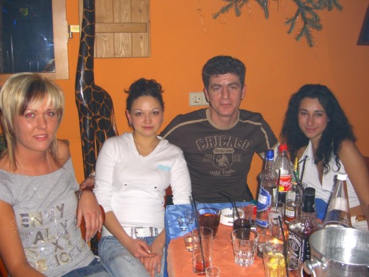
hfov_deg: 49.0
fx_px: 405
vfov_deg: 37.7
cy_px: 138
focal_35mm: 38
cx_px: 184
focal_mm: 7.9
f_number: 2.8
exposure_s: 1/60
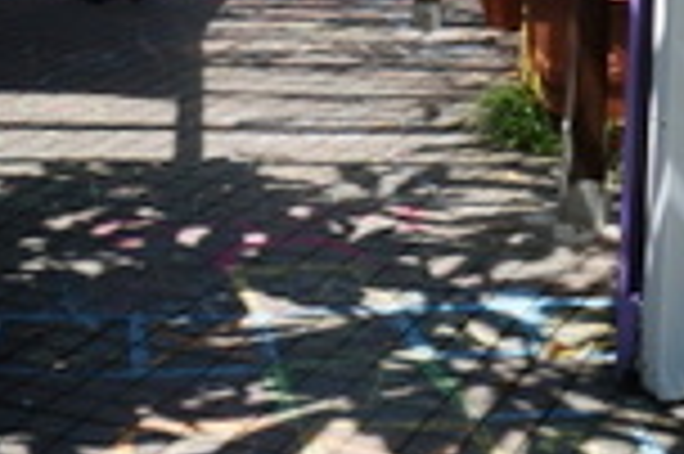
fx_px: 1917
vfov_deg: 12.7
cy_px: -263
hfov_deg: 20.2
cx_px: 378
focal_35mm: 101
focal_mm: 16
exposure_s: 1/100
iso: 200
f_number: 16
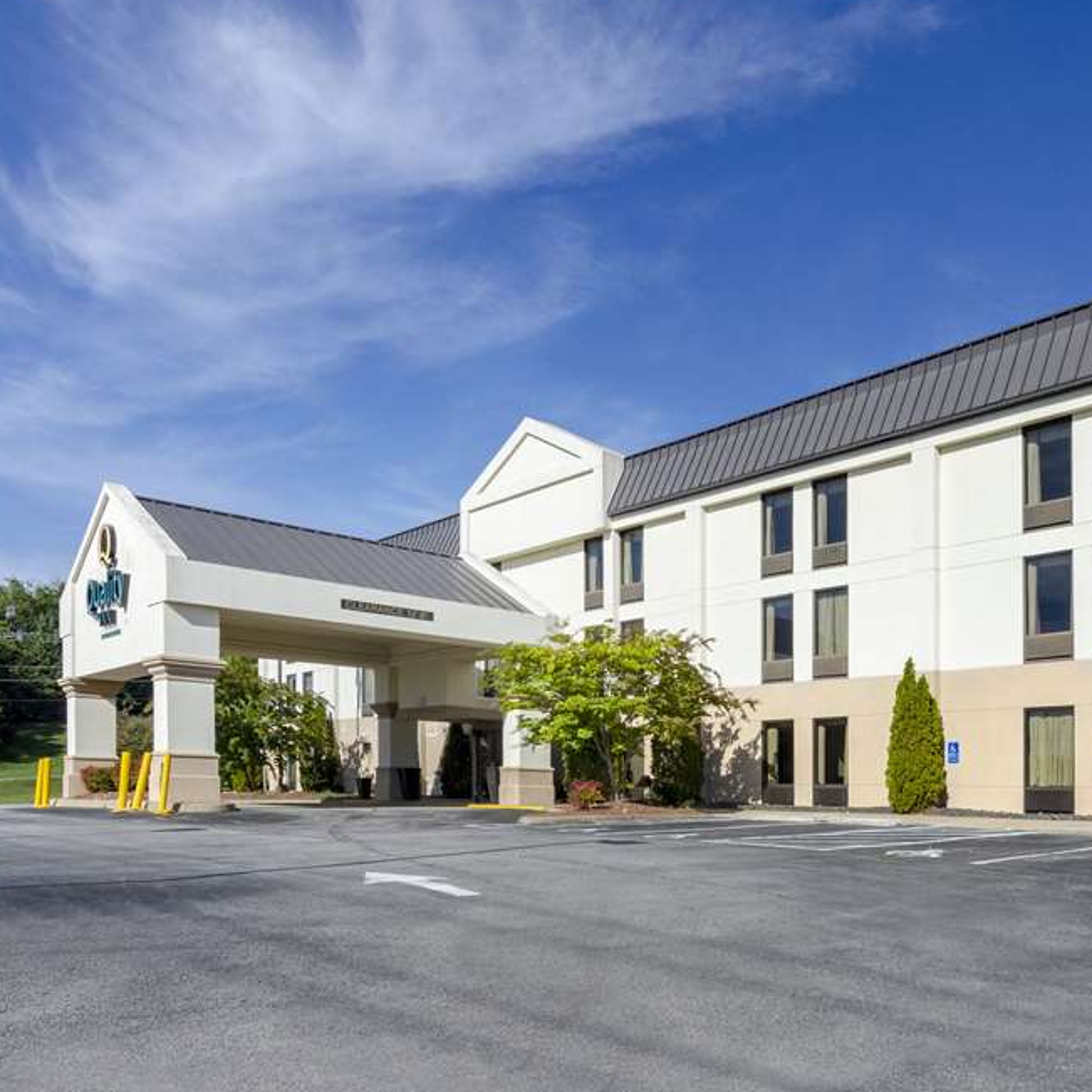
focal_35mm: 24
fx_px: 857
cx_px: 848
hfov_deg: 60.6
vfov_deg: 65.0
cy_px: 545
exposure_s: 1/500
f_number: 11
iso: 200
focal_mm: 12
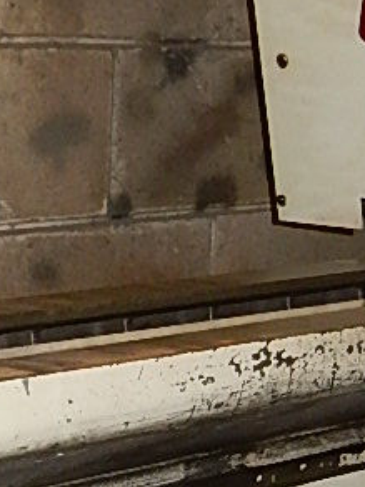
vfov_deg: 13.6
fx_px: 1926
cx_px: 113
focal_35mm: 137
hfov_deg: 10.8
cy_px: 704
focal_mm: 4.5
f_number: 3.7
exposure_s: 1/30
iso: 220
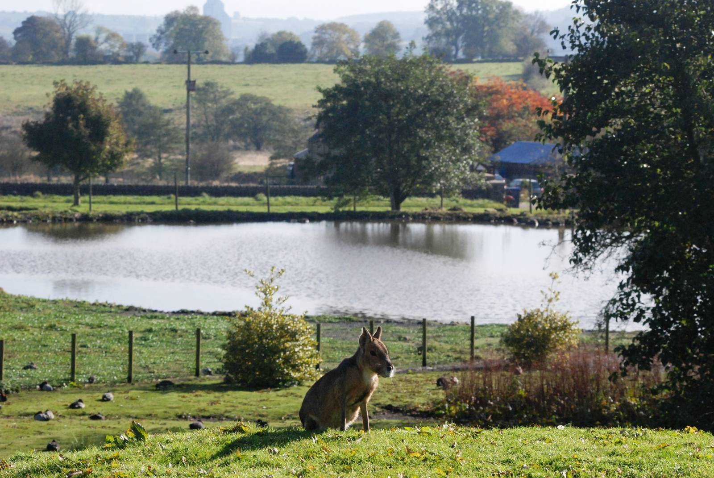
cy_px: 239
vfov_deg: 9.2
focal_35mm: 150
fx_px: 2978
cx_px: 357
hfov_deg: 13.7
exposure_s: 1/1250
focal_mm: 100
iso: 1000
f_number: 9
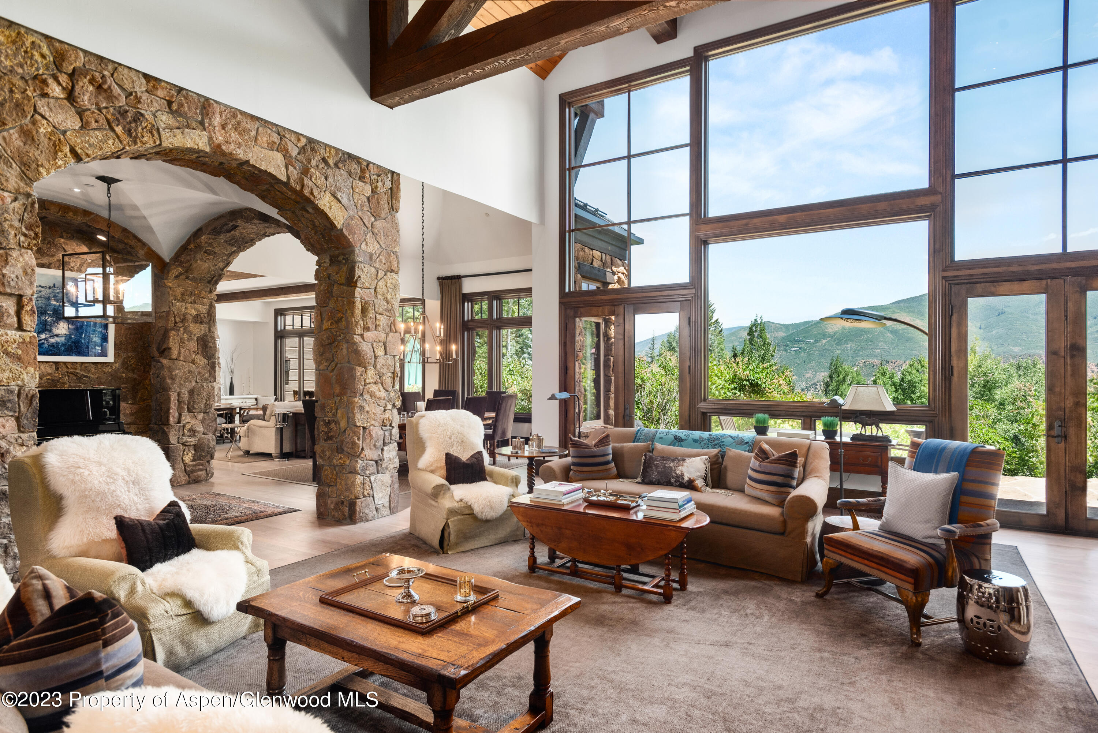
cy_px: 366
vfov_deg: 62.0
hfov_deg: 84.0
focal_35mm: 20
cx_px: 549
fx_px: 610
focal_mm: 20
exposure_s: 1/30
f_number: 7.1
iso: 800
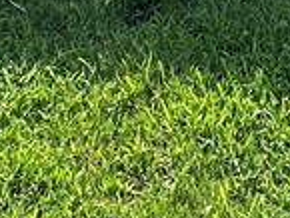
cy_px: -378
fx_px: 830
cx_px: 238
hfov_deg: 19.6
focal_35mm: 99
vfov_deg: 11.2
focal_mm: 2.22
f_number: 2.2
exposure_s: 1/963
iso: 40
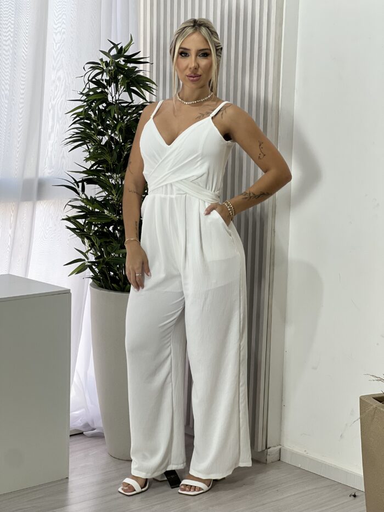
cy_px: 256
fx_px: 1139
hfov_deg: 19.1
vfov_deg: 25.3
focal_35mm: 77
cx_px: 192
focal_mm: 9
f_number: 2.8
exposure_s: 1/120
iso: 80
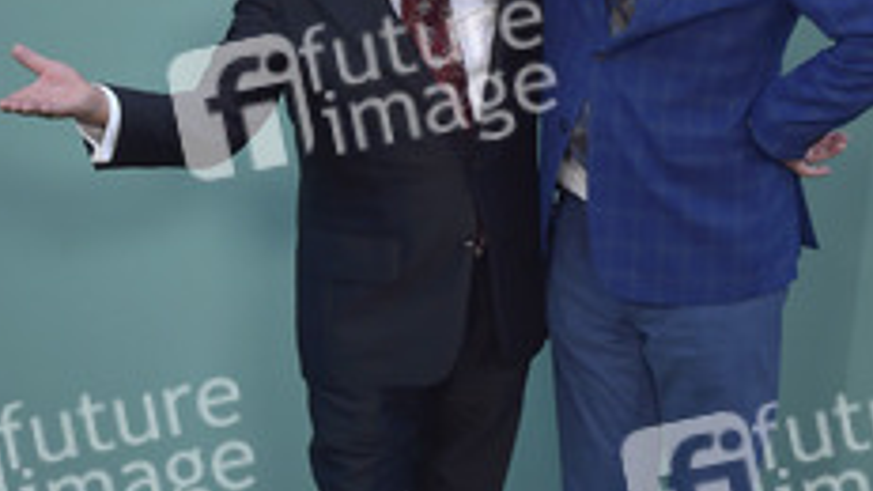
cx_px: 474
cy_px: 279
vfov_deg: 15.1
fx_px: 1852
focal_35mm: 80
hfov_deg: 26.5
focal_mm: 44
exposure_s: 1/250
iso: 400
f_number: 6.3
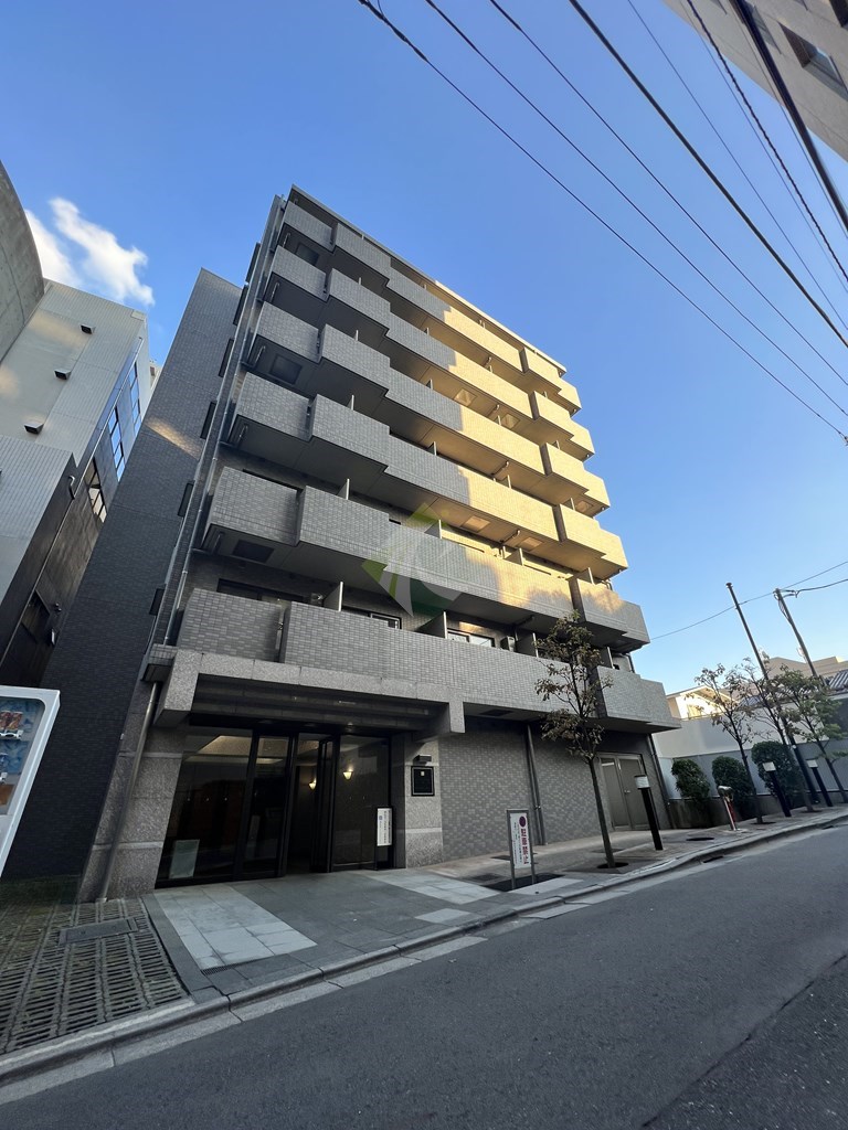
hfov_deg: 89.9
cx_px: 424
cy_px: 565
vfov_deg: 106.2
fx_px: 425
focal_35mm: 13
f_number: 1.8
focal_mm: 1.57
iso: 32
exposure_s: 1/202
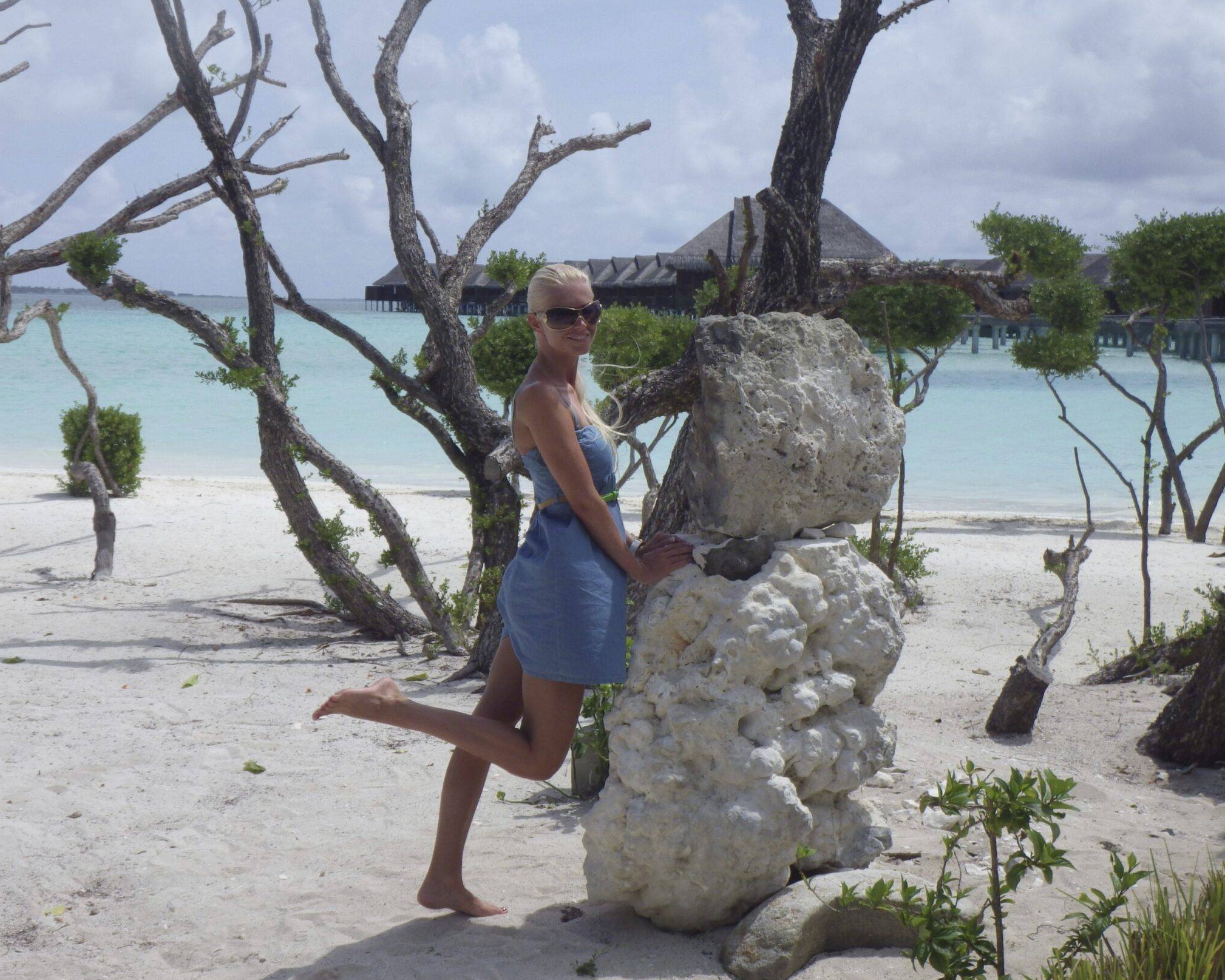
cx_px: 551
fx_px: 1886
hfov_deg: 36.0
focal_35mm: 52
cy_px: 457
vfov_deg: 29.1
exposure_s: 1/1000
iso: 125
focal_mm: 7.5
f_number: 5
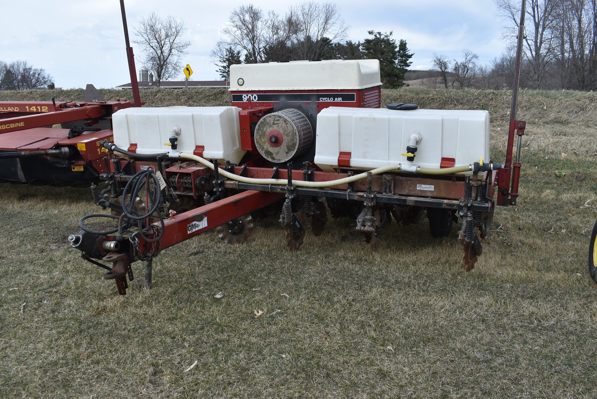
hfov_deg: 61.9
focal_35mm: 30
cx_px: 298
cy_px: 200
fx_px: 498
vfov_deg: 43.7
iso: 125
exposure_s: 1/250
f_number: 8
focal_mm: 20
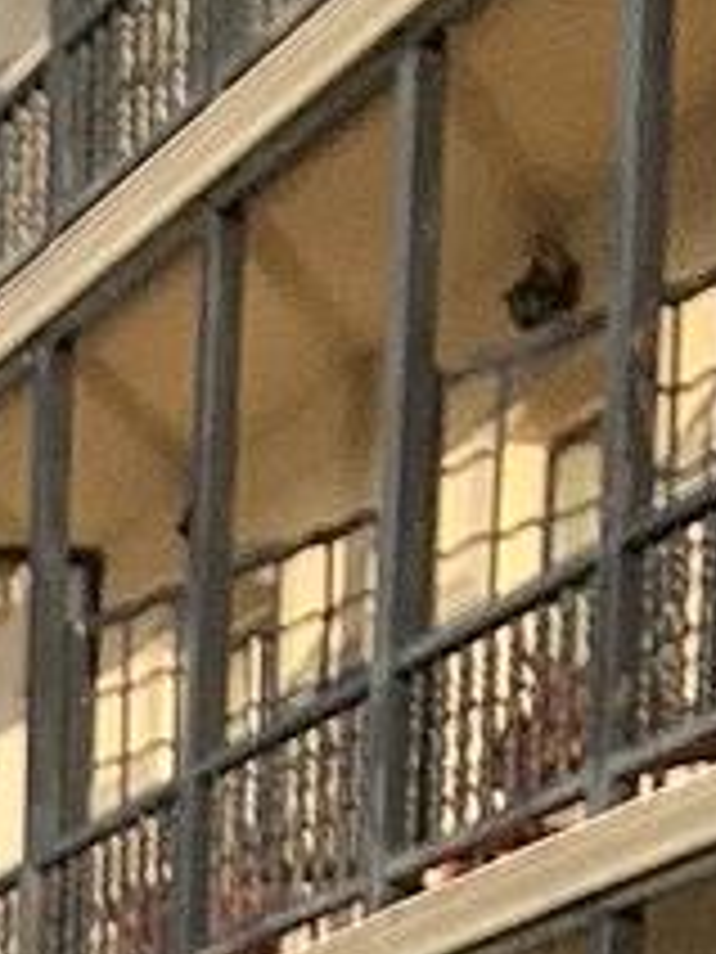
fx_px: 4992
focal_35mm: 181
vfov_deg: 9.4
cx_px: -1288
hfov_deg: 7.4
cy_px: 2498
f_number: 1.9
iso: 25
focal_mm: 2.69
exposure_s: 1/857
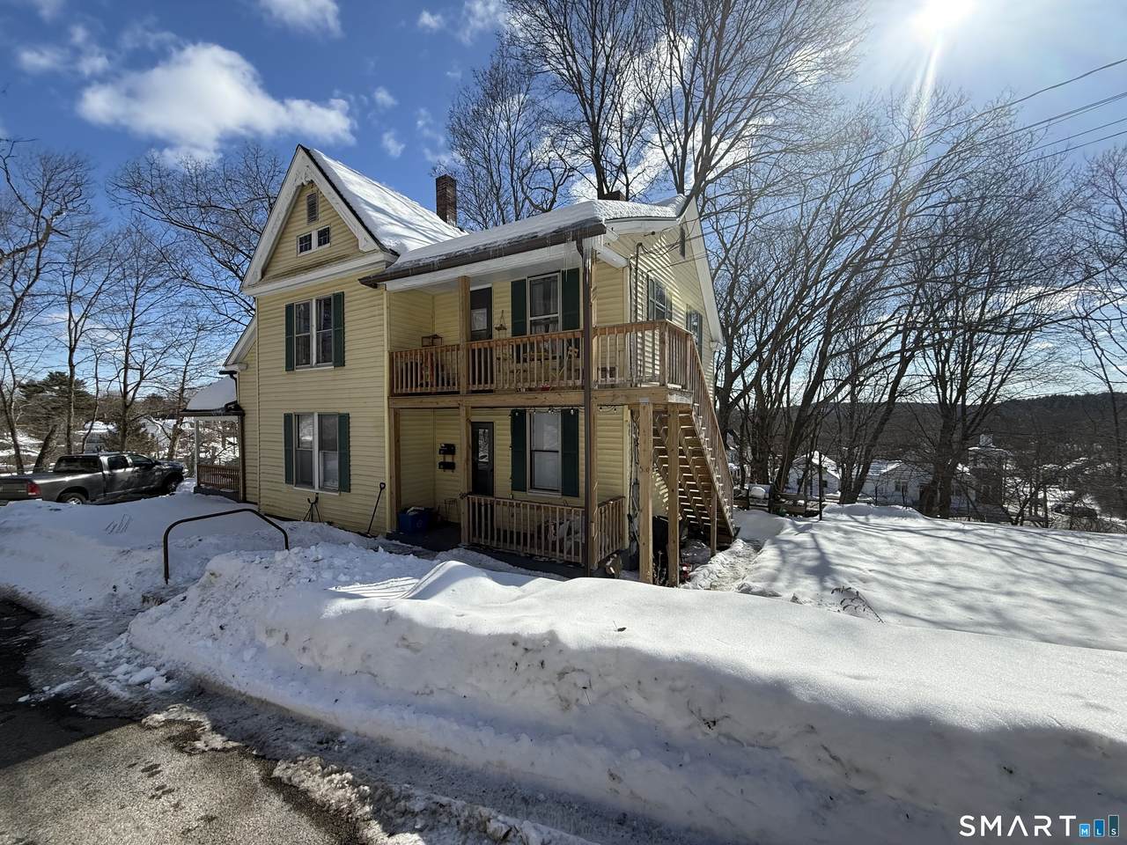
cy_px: 422
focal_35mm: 14
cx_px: 564
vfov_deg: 85.7
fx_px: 456
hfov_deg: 102.1
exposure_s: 1/2410
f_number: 2.2
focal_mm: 2.22
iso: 64
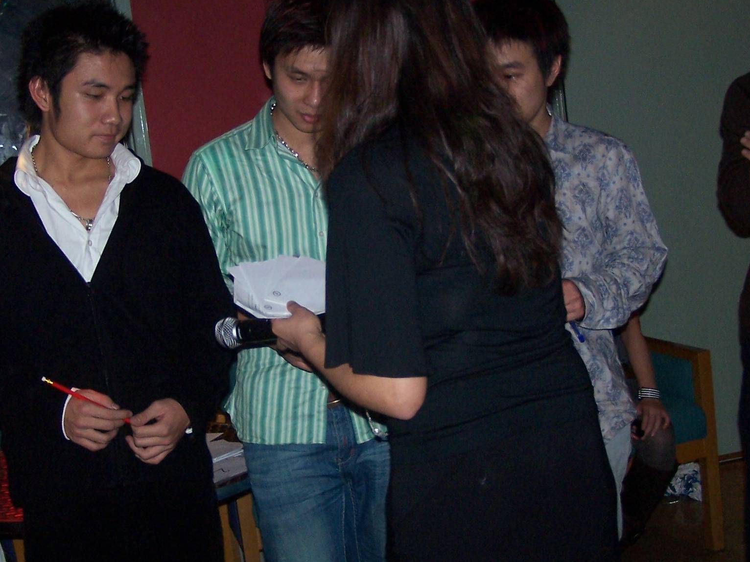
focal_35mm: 62
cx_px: 361
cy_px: 313
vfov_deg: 23.6
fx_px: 1343
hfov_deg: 31.2
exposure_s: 1/60
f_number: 2.8
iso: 140
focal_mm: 6.3
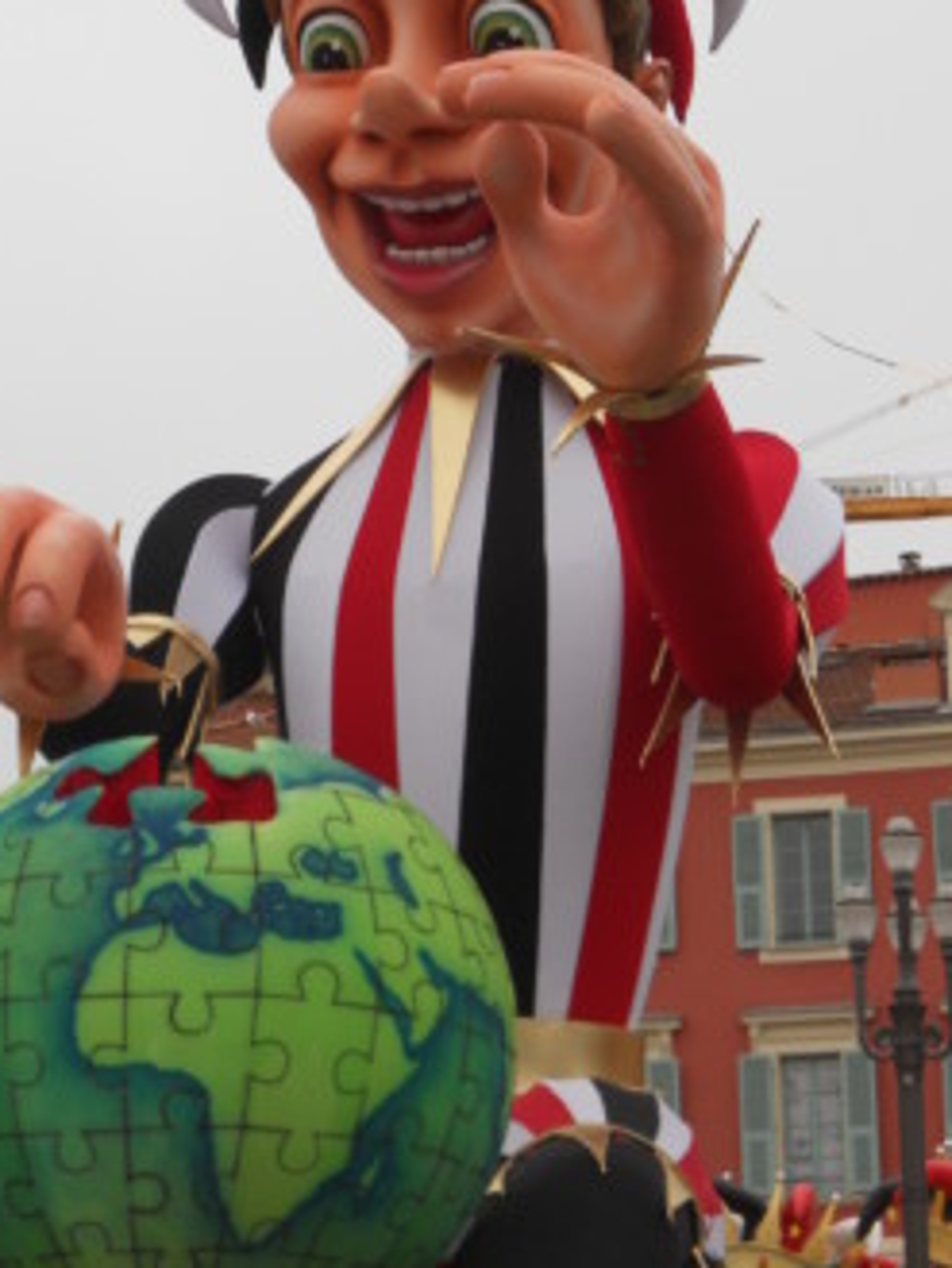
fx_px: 4287
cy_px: 428
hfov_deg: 12.7
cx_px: 387
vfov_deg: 16.8
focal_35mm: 117
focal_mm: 13.9
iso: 80
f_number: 5.9
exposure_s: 1/100
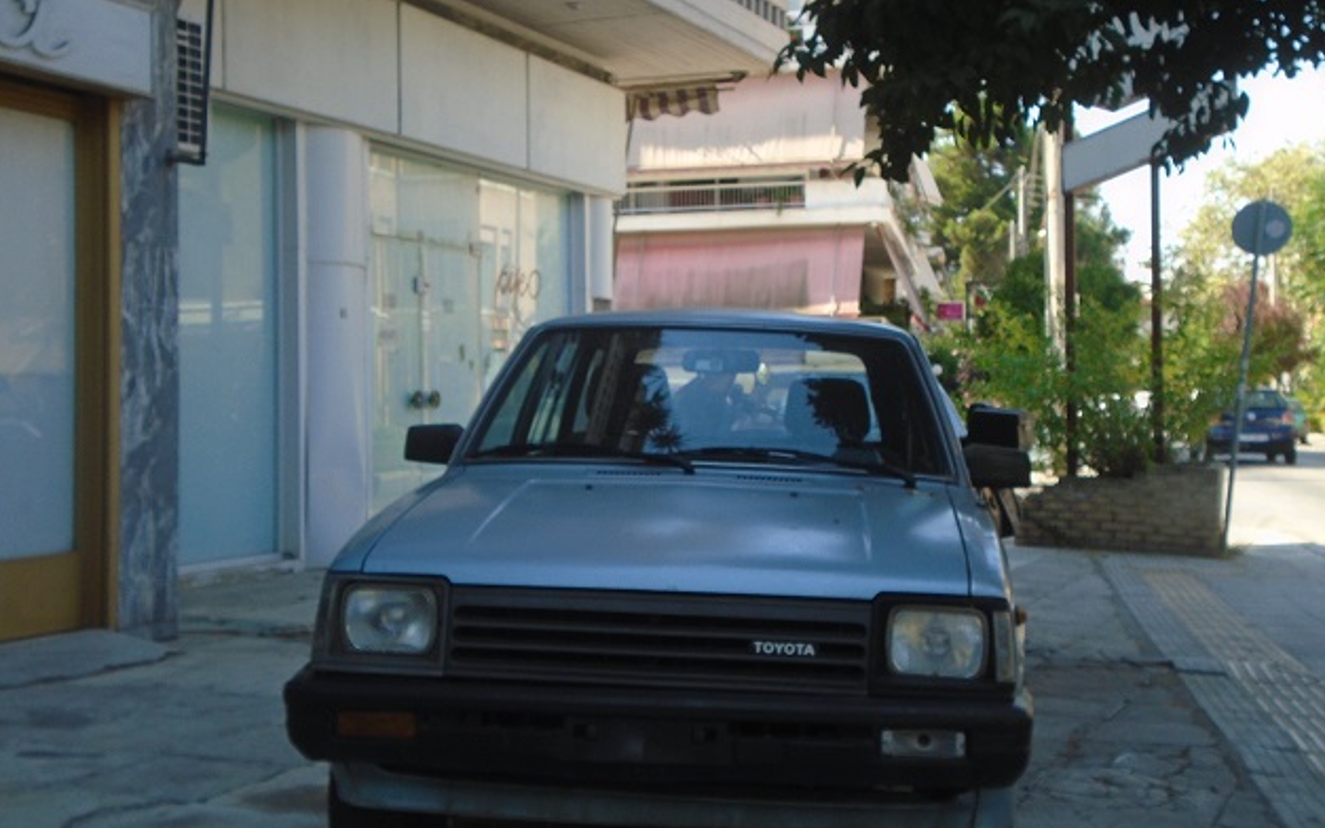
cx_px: 680
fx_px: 1770
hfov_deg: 41.0
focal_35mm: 49
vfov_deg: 26.3
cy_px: 341
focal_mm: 7.4
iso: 100
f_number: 4.1
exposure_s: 1/160
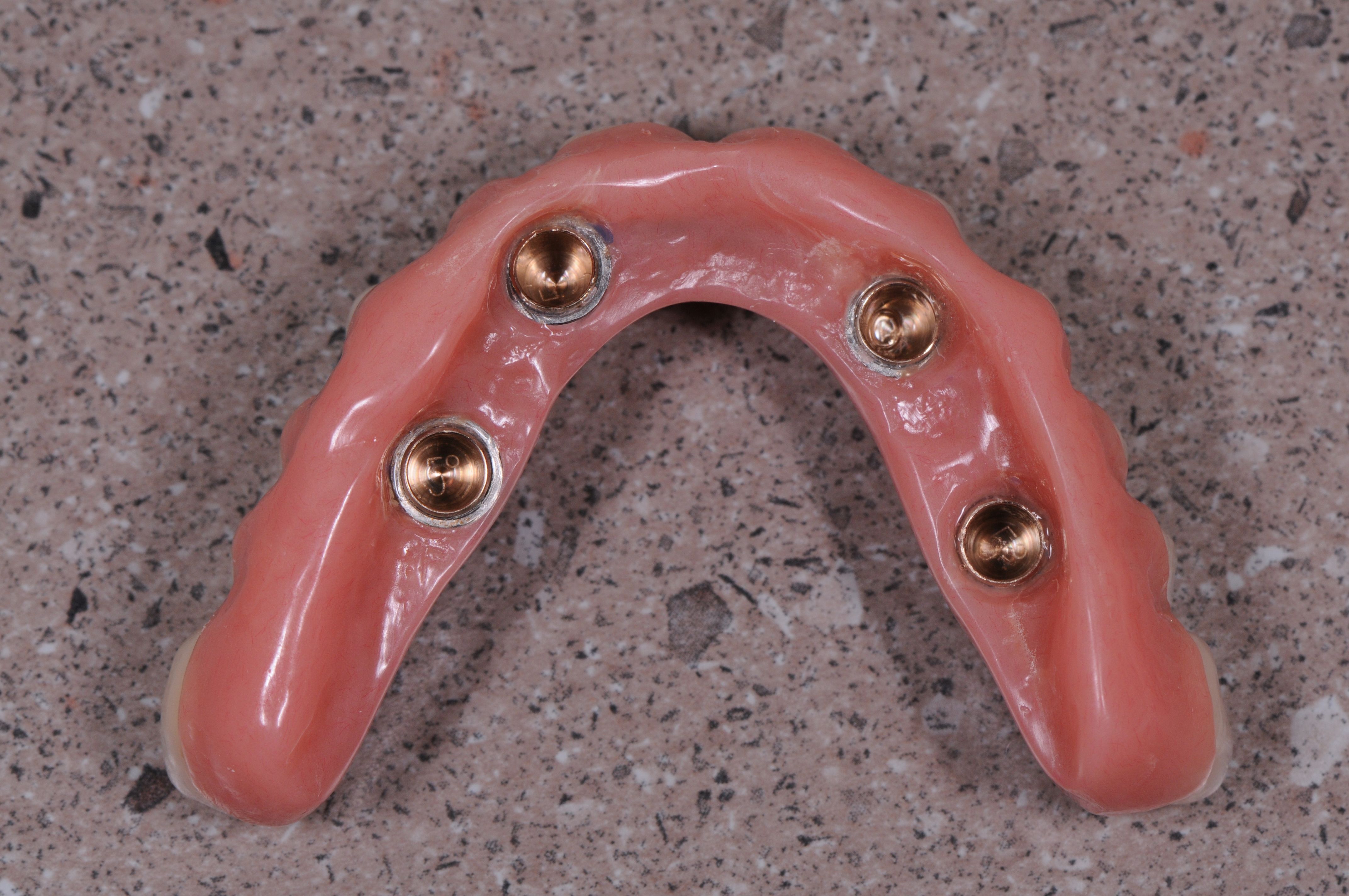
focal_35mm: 158
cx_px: 674
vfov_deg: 8.7
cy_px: 448
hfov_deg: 13.1
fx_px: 5895
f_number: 18
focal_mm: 105
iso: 320
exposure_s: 1/160
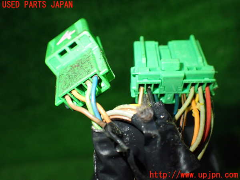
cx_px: 120
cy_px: 90
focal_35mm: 30
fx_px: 208
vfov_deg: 46.8
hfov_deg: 60.0
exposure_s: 1/125
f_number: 2.3
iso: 800
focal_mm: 5.4
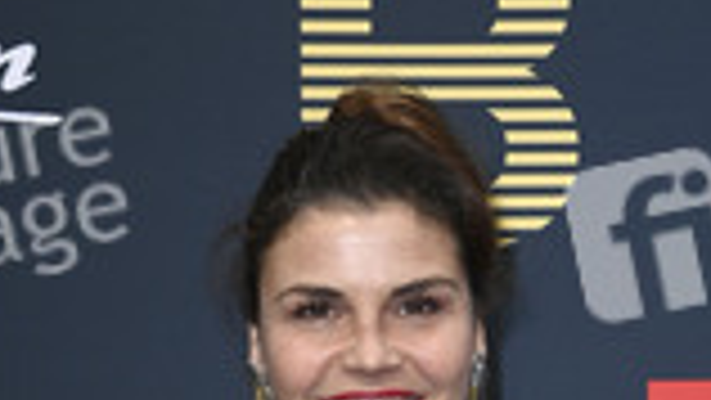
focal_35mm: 191
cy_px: 890
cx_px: 387
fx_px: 3602
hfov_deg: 11.3
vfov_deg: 6.1
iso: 320
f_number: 5.6
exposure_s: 1/250
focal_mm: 72
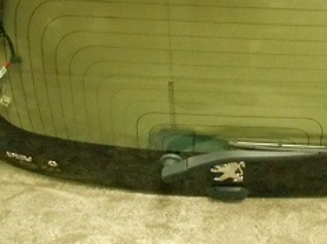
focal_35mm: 51
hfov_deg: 36.7
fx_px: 481
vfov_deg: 28.2
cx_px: 244
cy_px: 74
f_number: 3.2
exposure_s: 1/25
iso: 1600
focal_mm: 4.6
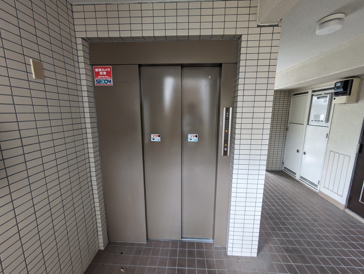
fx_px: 147
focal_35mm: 14
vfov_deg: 85.7
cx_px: 182
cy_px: 137
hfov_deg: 102.0
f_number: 2.2
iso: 436
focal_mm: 1.83
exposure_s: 1/120
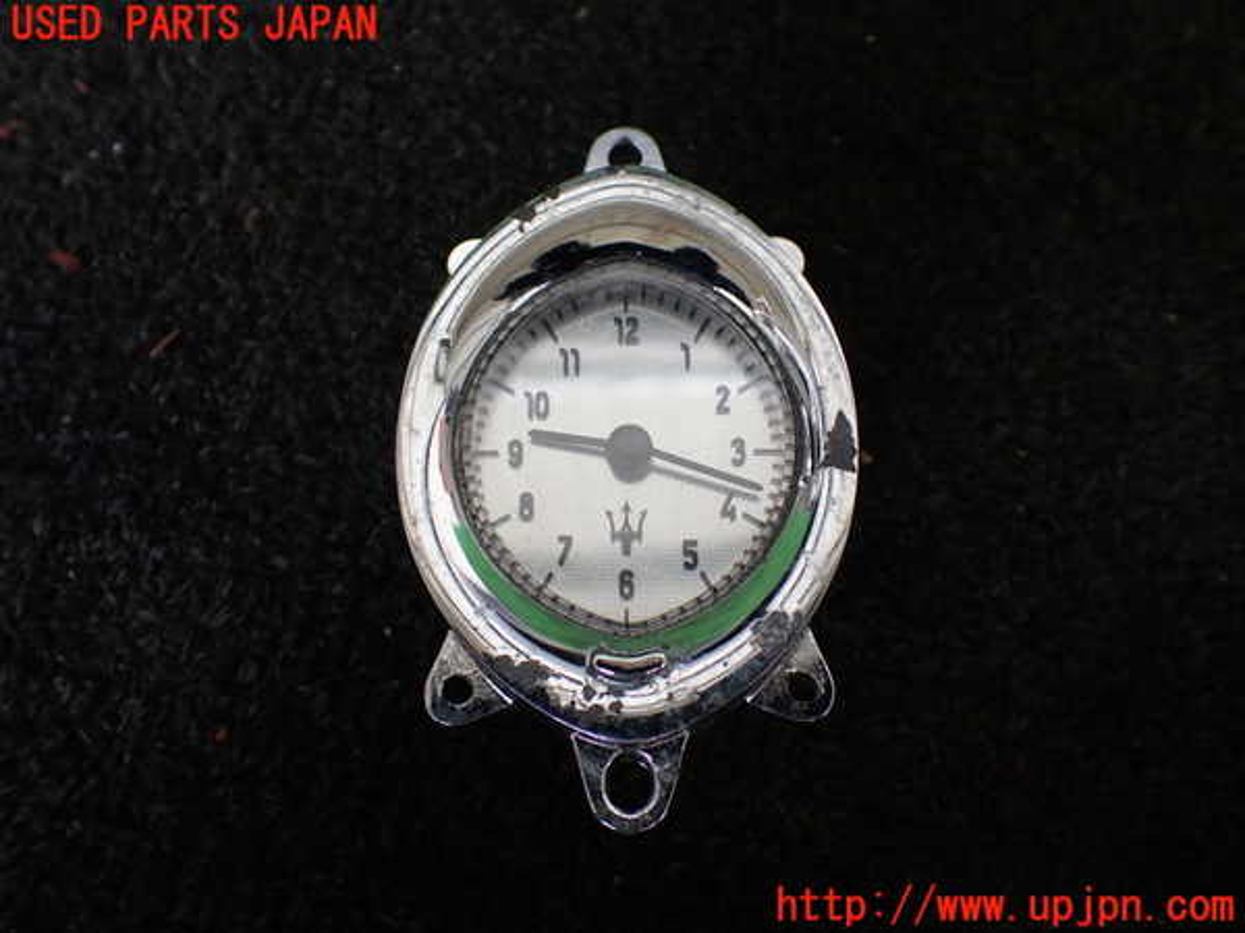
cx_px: 622
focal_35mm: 30
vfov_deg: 46.8
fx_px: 1079
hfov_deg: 60.0
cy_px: 466
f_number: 2.3
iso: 160
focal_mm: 5.4
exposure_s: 1/125
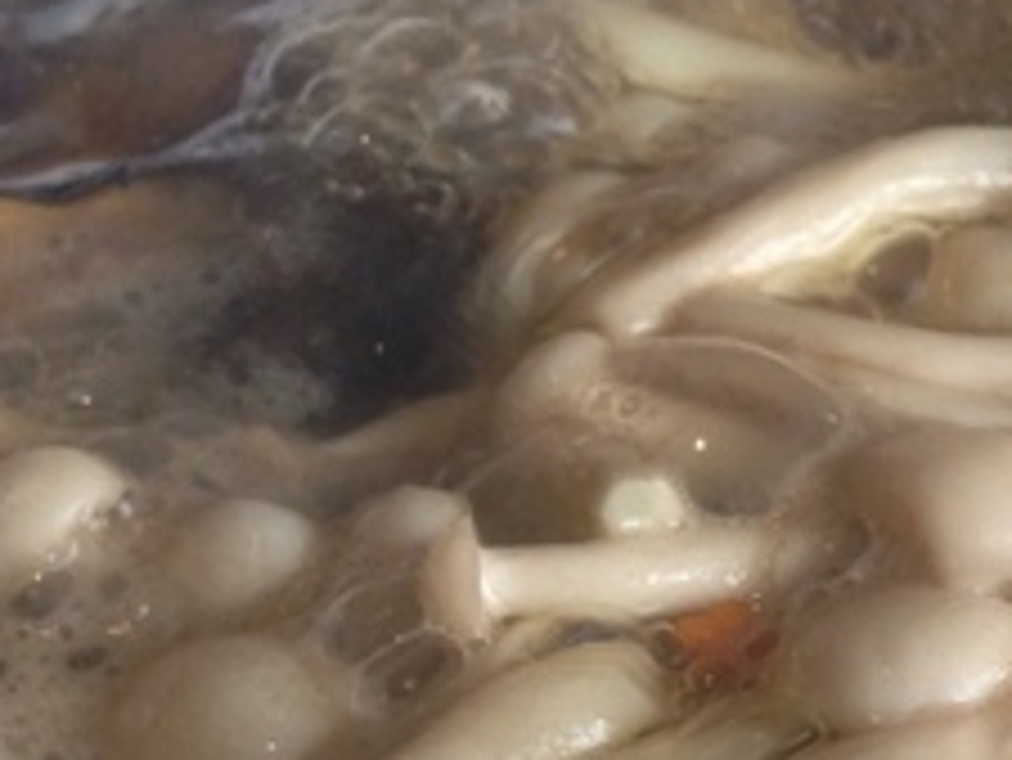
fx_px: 3861
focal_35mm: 132
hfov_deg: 13.6
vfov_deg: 11.1
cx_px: 1709
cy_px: 807
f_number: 2.4
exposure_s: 1/60
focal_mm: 4.12
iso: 64
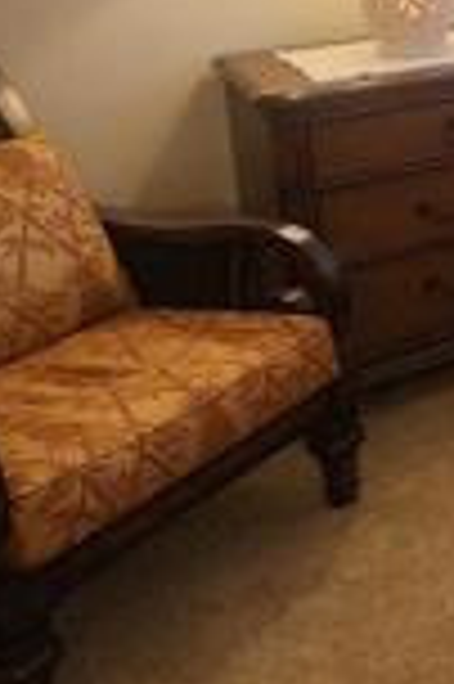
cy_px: 45
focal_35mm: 57
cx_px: 980
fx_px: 1081
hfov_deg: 16.3
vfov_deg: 33.0
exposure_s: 1/60
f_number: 2.2
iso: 400
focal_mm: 2.2
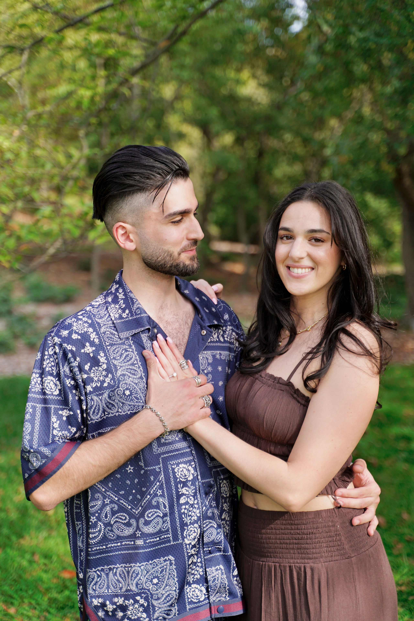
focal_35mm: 61
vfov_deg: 32.9
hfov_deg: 22.3
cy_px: 310
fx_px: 1052
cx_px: 207
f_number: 2.8
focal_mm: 61
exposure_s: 1/640
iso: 200
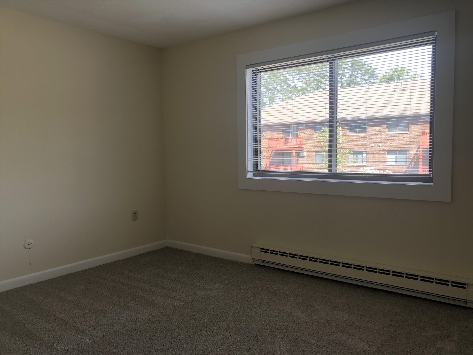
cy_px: 178
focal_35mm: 28
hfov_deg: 63.4
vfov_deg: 49.7
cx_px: 236
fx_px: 383
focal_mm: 4
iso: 64
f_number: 1.8
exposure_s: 1/120
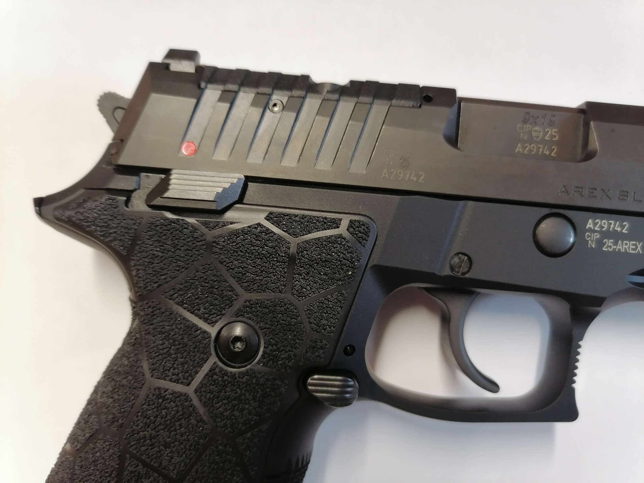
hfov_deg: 65.3
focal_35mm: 27
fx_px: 502
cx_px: 322
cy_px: 242
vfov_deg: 51.4
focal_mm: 5.3
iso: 320
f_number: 1.8
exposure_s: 1/25
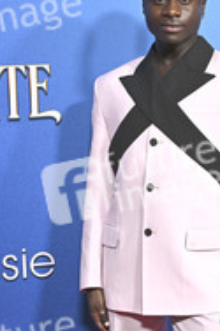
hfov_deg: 13.3
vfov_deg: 19.8
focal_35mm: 102
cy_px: 271
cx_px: 183
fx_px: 937
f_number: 4.5
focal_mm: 48
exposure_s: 1/250
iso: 3200
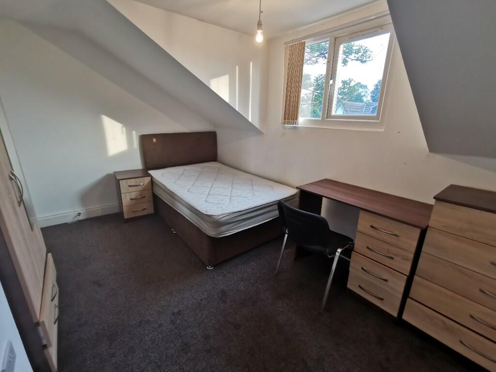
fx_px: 229
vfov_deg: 78.1
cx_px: 248
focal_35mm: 16
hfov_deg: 94.5
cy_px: 186
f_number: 2.2
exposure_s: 1/50
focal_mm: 2.35
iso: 200
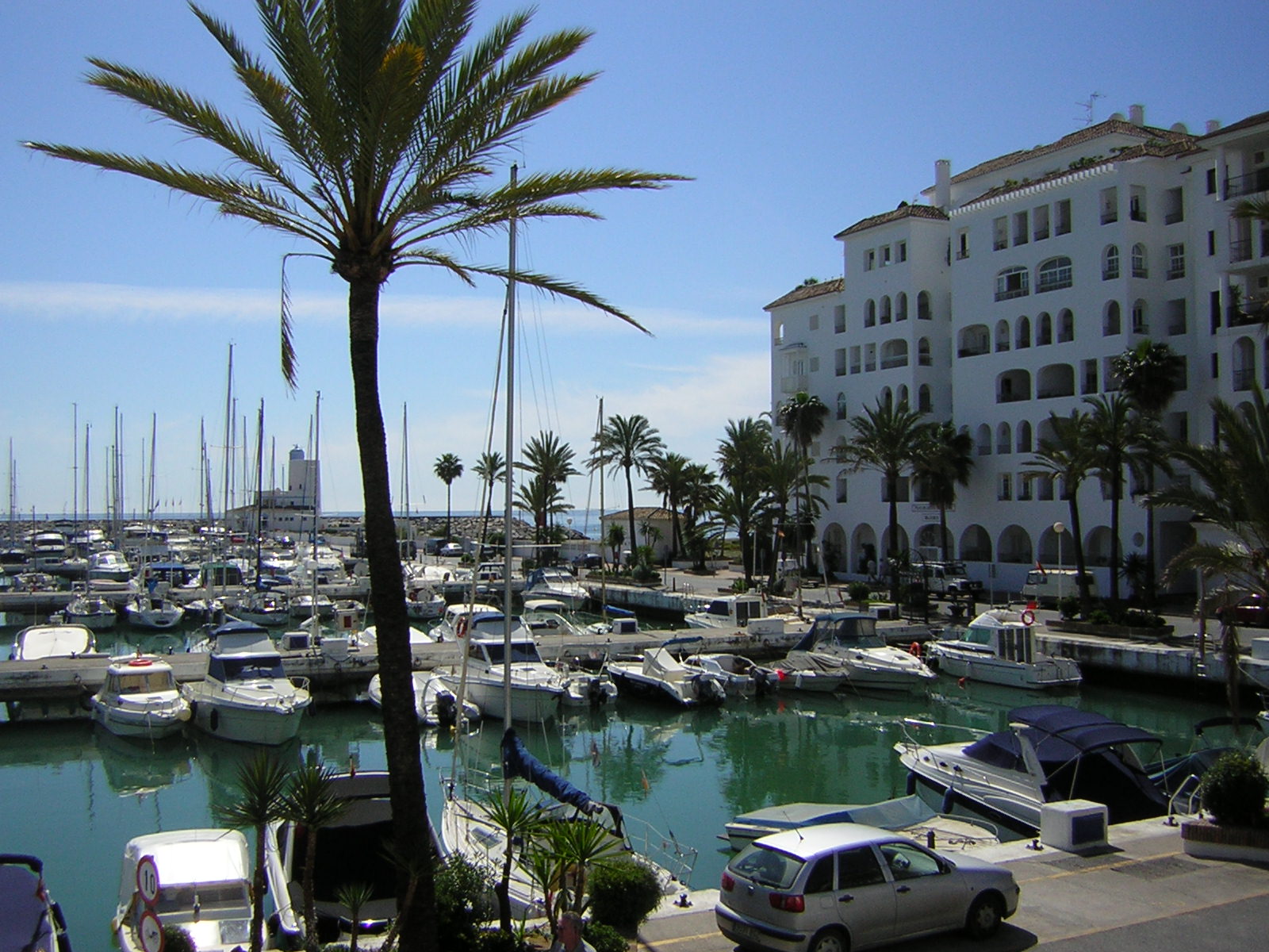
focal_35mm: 36
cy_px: 476
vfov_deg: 39.7
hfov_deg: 51.4
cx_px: 634
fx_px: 1320
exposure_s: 1/737
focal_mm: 4.7
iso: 50
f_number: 5.2
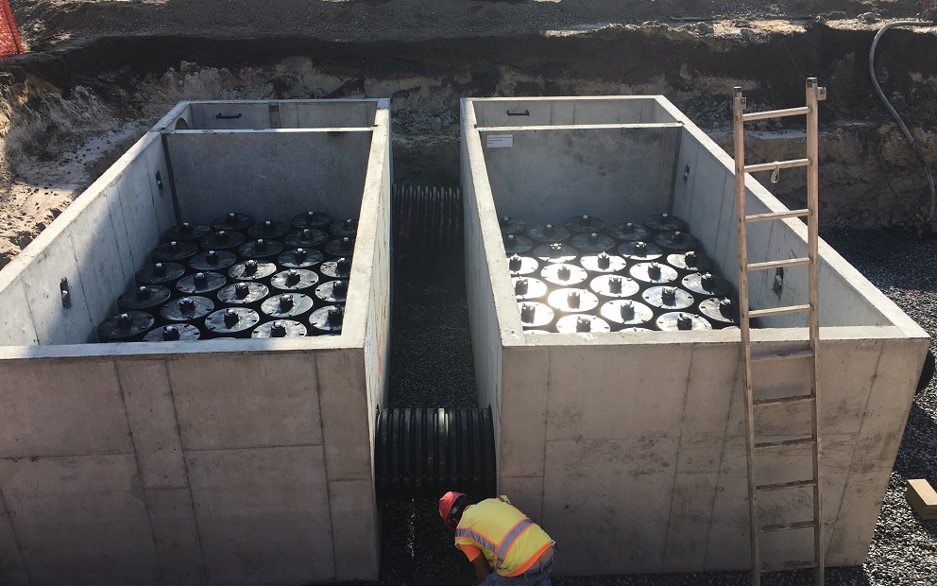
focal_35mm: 31
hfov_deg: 61.2
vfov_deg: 40.6
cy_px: 274
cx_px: 466
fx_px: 792
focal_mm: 4.15
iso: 25
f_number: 2.2
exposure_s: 1/962
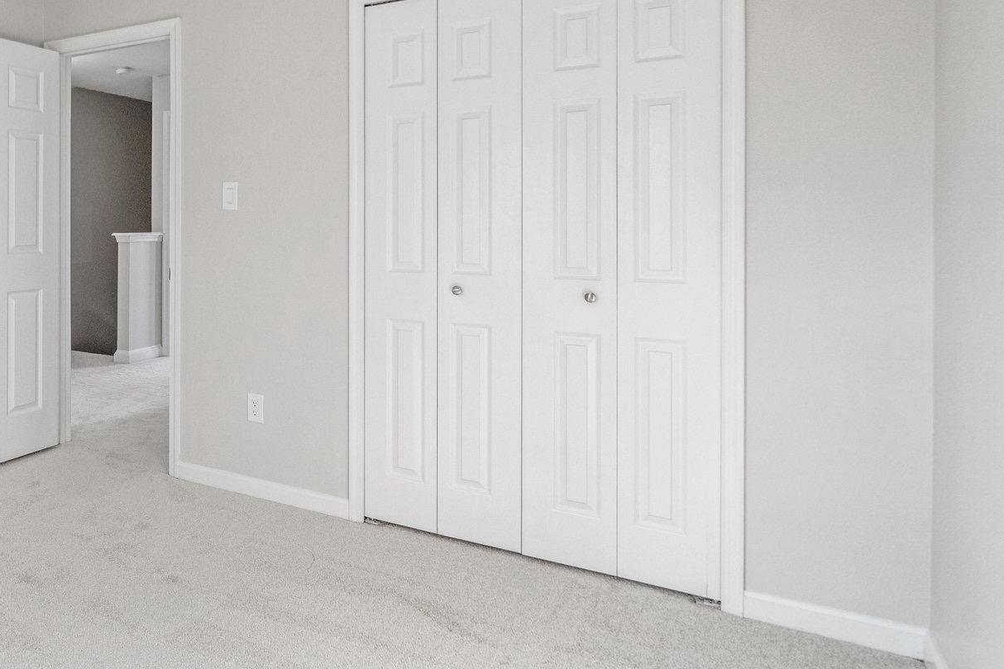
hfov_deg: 62.4
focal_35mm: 27
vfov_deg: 47.3
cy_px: 234
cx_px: 219
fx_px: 753
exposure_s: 1/50
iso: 1250
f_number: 7.1
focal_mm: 16
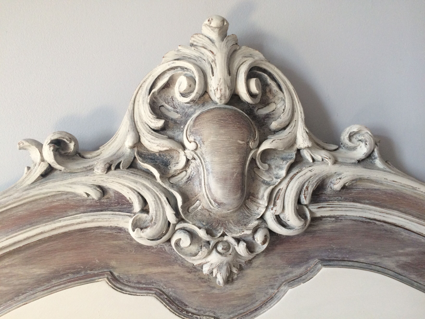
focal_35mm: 29
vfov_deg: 48.2
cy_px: 160
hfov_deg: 61.7
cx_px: 212
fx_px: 356
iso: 125
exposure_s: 1/33
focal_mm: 4.15
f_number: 2.2
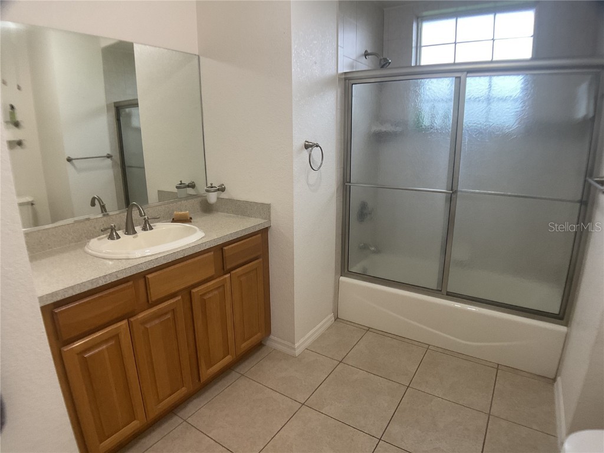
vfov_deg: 48.2
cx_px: 302
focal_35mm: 29
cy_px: 226
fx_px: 506
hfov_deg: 61.7
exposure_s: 1/60
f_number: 1.8
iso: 100
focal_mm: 3
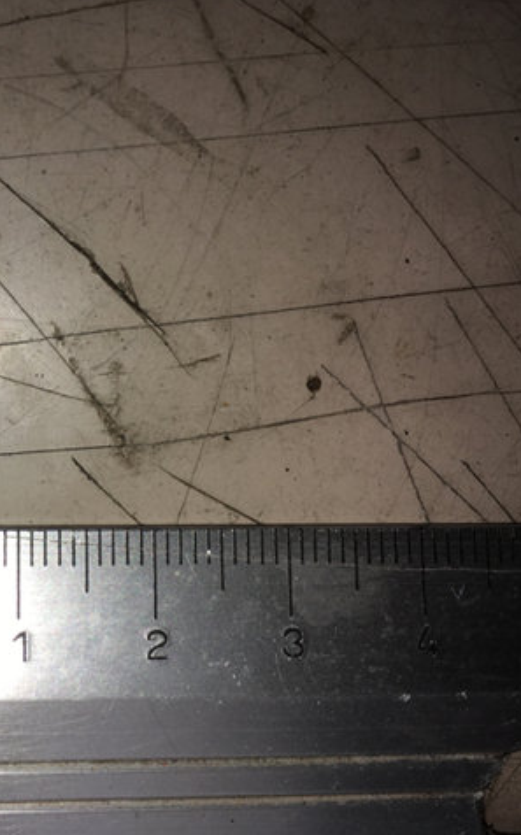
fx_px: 955
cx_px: 18
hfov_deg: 28.8
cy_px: 409
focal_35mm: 42
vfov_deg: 47.2
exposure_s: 1/1304
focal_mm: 4.15
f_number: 2.2
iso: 25
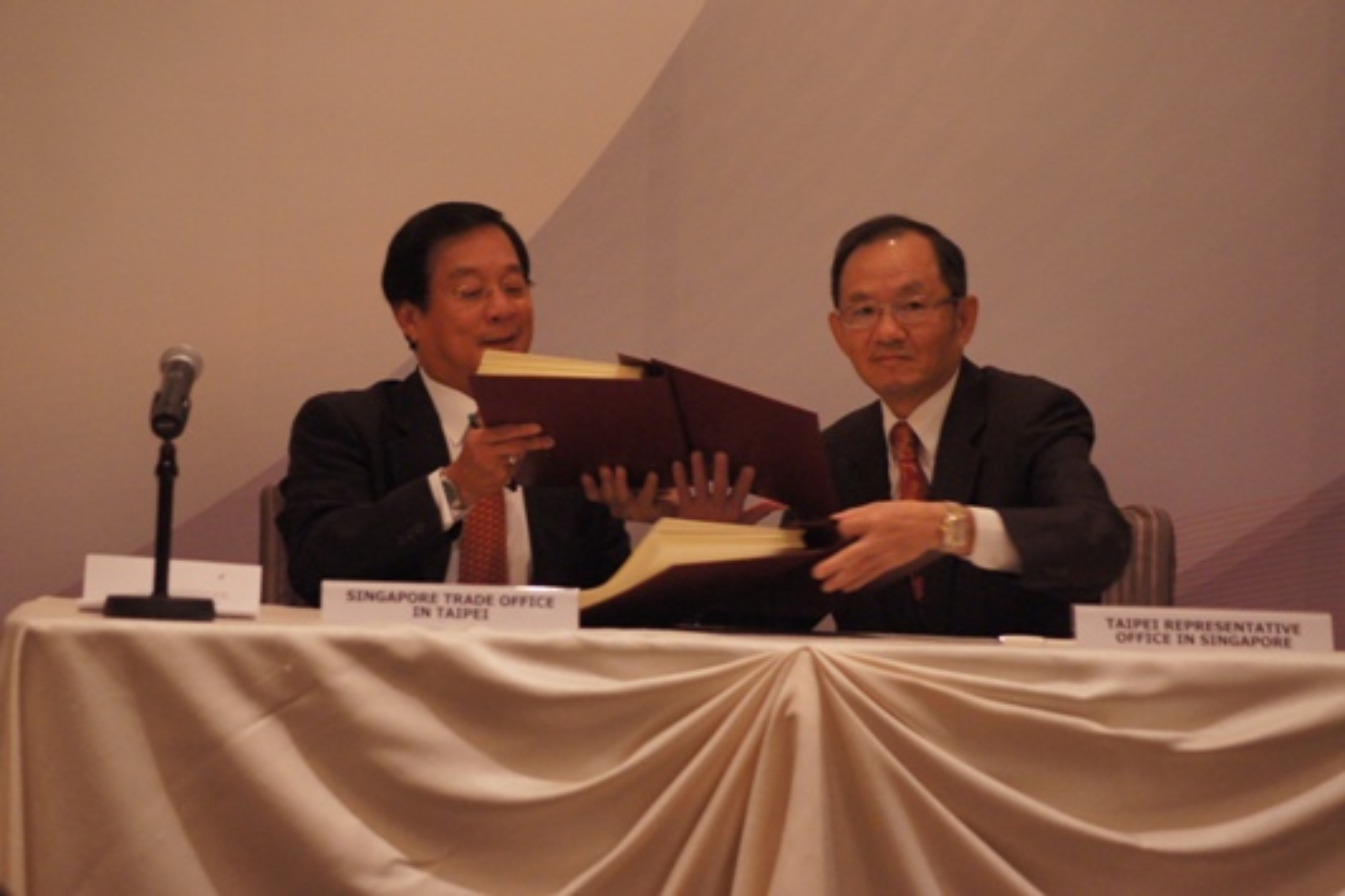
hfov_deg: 16.1
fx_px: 4762
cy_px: 448
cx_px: 672
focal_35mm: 128
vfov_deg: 10.7
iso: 1600
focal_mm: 85
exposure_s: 1/80
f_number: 5
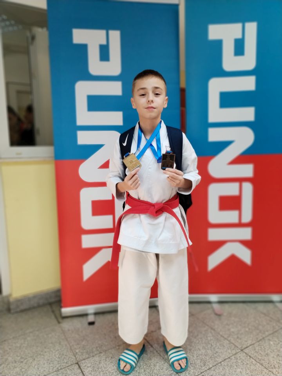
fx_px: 282
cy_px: 188
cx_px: 141
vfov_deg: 67.3
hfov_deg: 53.1
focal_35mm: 26
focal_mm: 4.75
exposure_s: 1/50
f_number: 4
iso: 322
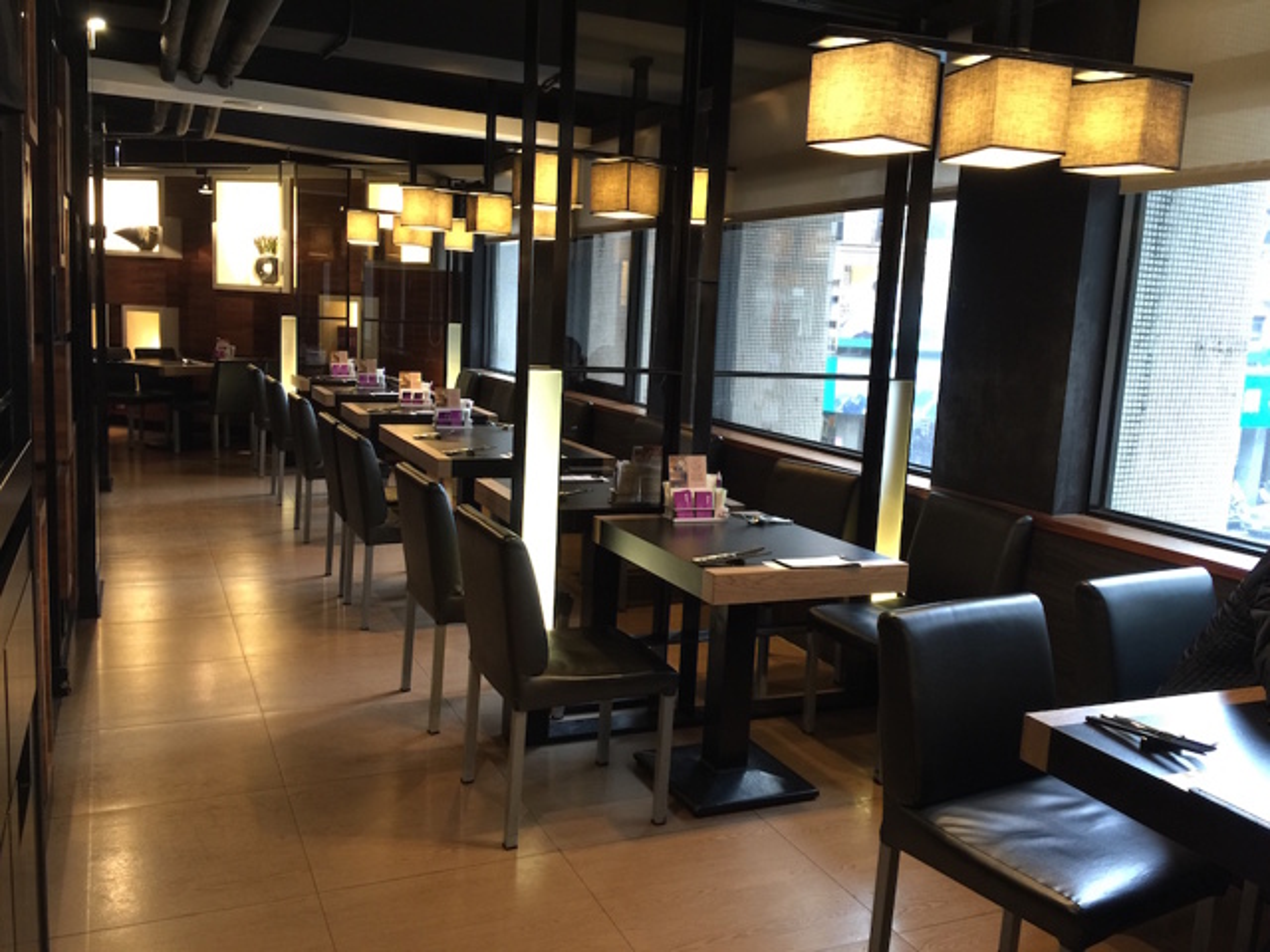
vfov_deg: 48.2
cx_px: 635
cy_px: 476
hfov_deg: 61.7
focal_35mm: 29
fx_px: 1064
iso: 64
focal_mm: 4.15
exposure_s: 1/4
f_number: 2.2
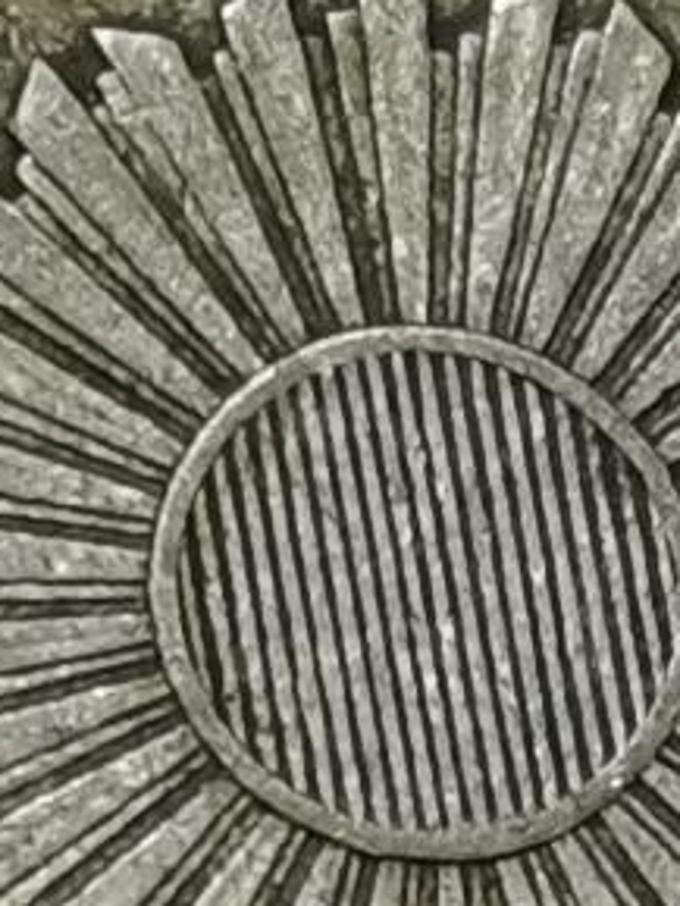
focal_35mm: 473
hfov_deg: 3.1
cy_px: 354
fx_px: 12380
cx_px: 188
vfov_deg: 4.2
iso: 80
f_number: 1.8
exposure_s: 1/120
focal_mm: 5.58
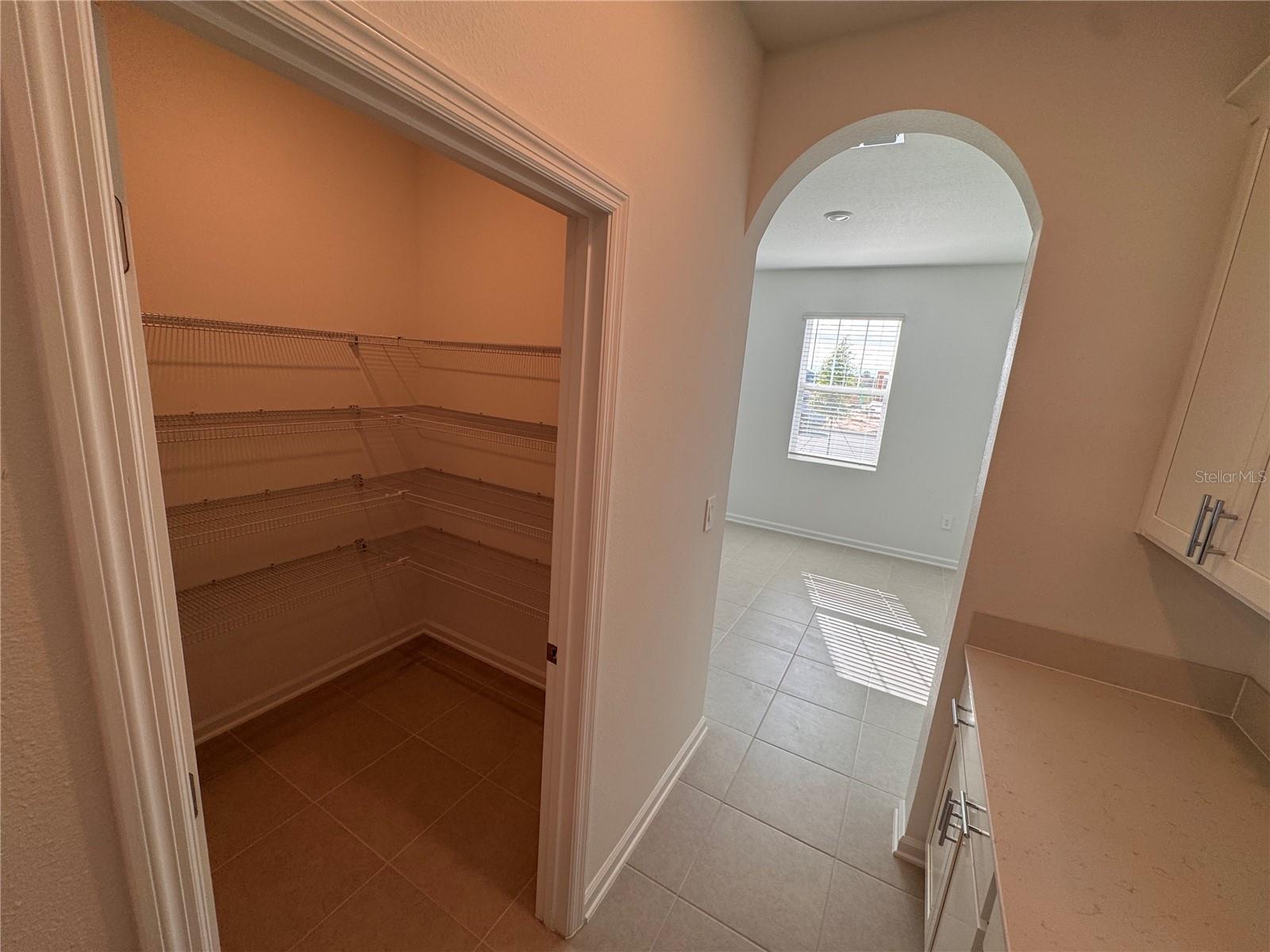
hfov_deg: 102.1
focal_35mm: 14
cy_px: 476
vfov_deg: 85.7
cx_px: 635
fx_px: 514
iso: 50
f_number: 2.2
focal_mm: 2.22
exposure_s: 1/120
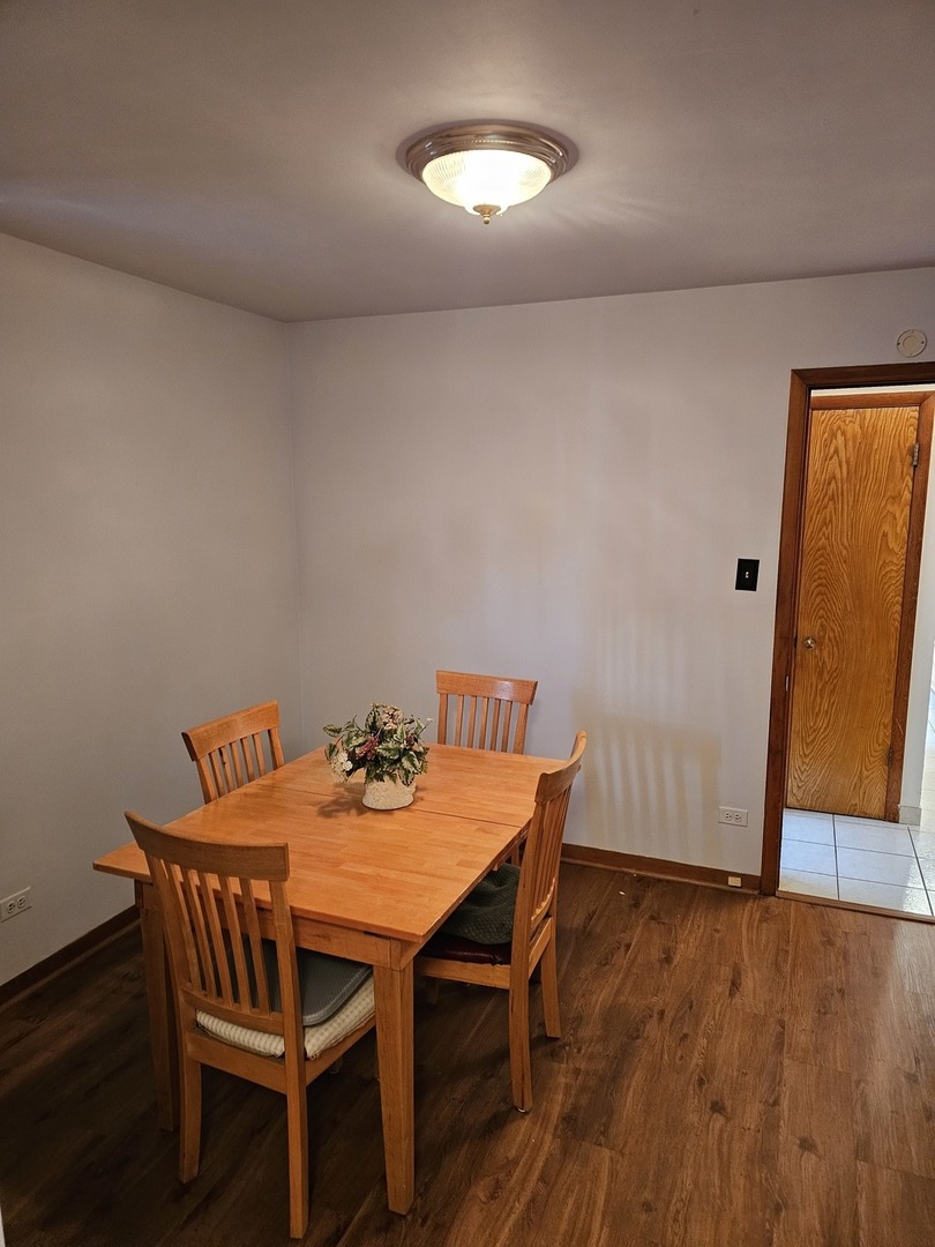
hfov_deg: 58.9
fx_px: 828
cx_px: 468
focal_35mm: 23
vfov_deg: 73.9
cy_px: 624
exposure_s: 1/40
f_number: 1.7
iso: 640
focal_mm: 6.3
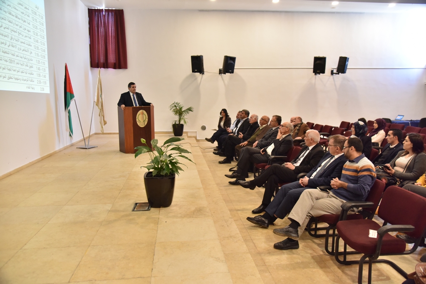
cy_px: 142
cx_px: 213
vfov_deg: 47.9
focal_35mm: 27
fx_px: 320
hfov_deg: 67.4
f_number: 4
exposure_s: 1/60
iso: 2000
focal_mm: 27
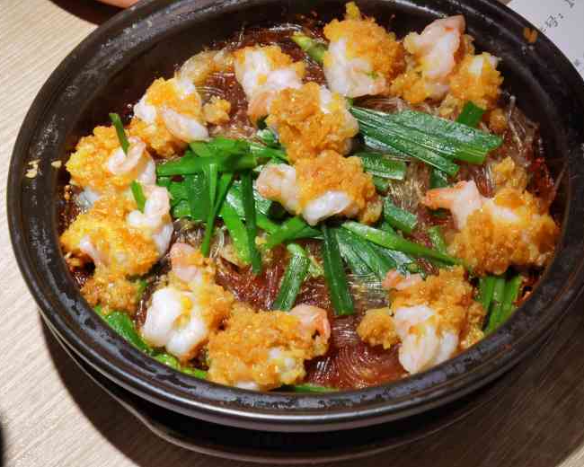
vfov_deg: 15.1
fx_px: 1763
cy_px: 235
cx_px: 294
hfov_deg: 18.8
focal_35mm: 102
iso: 64
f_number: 1.9
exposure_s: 1/100
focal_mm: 6.71
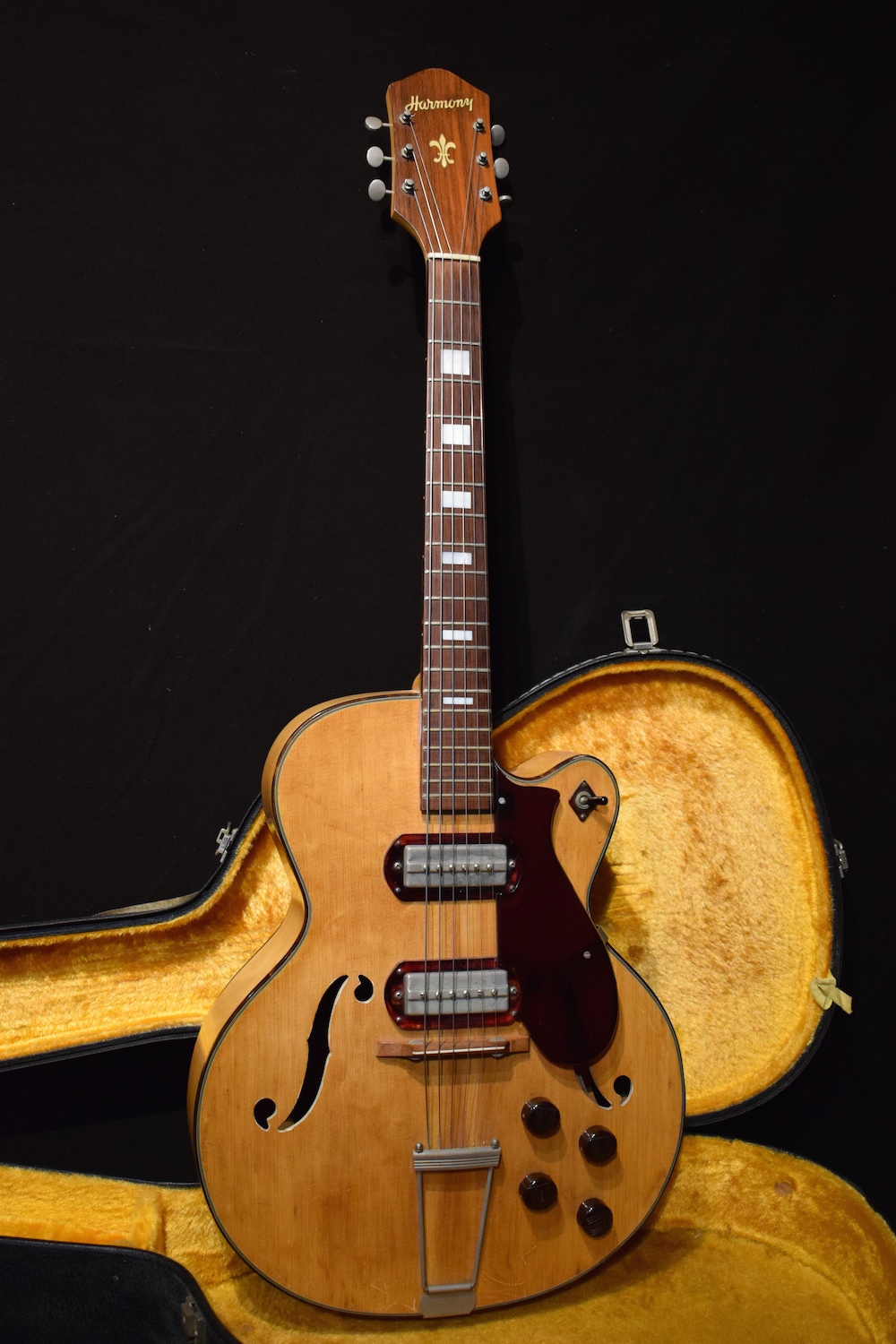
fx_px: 1400
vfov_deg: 51.3
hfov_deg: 35.5
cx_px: 448
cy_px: 672
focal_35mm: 38
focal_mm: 25
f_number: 4
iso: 2800
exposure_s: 1/30
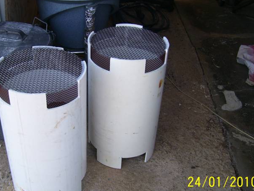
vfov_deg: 32.2
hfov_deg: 41.9
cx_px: 101
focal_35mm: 45
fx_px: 330
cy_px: 86
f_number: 2.7
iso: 80
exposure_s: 1/180
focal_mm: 5.6
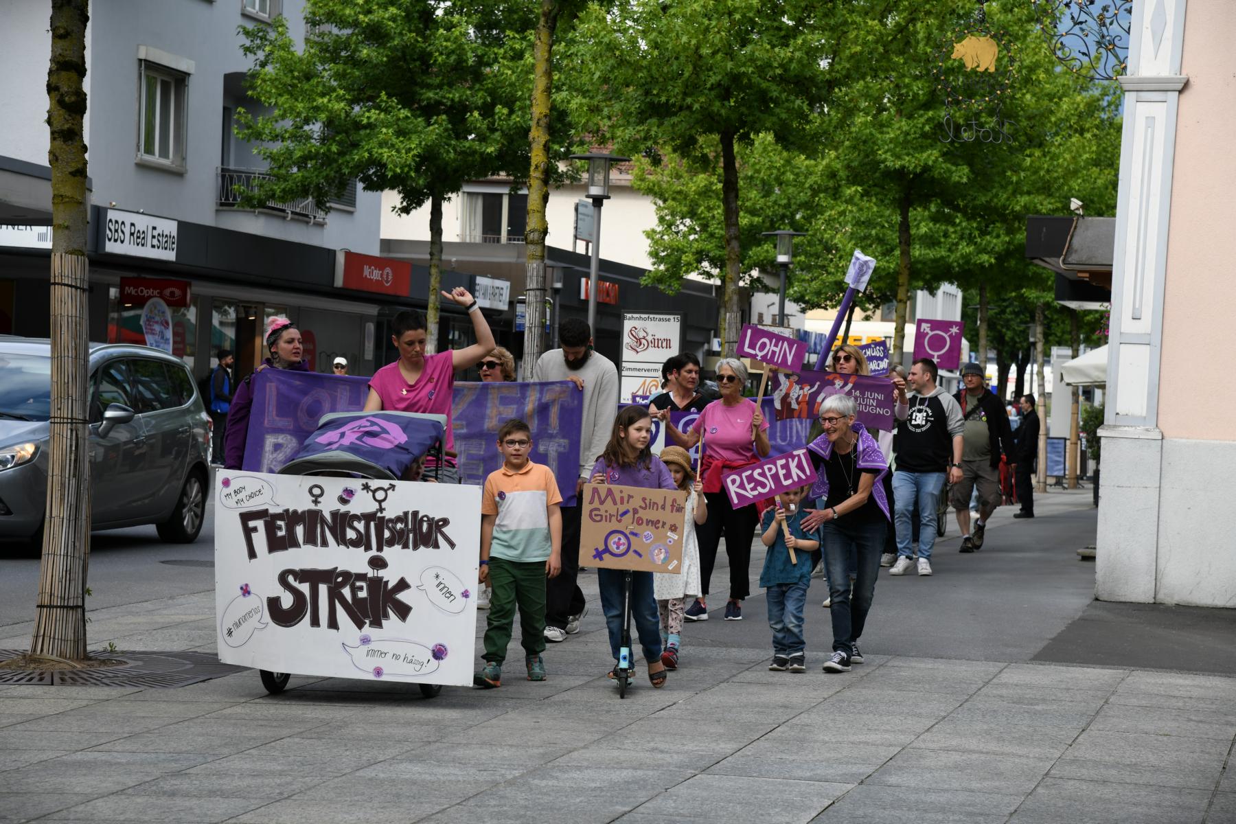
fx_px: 3158
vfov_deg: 14.9
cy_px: 412
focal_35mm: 92
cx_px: 618
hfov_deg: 22.1
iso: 250
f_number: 8
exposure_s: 1/250
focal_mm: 92
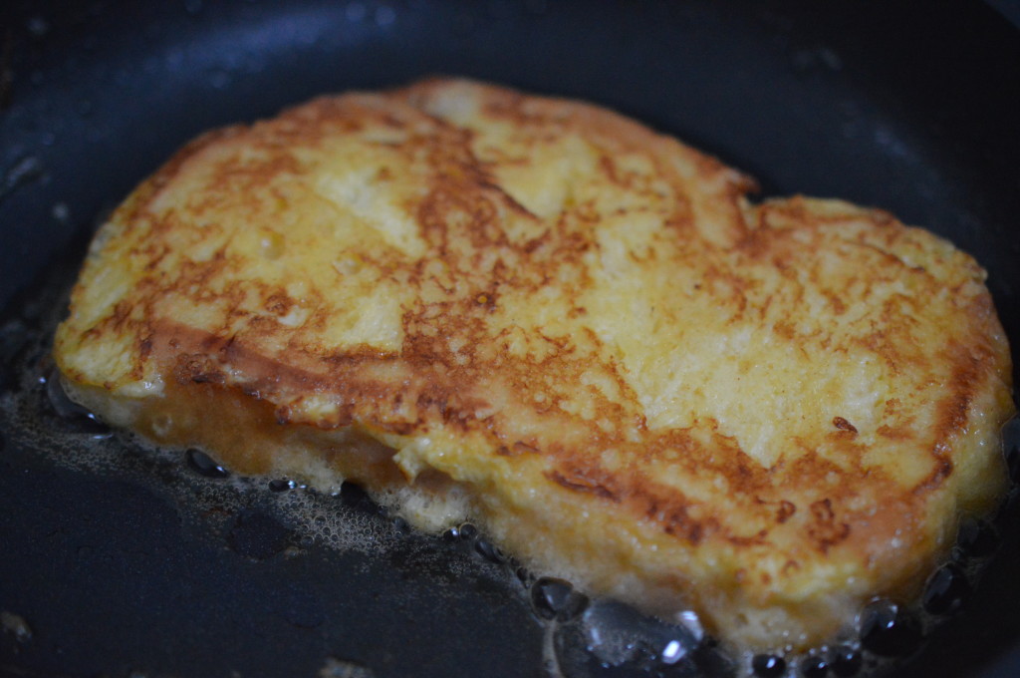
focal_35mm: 60
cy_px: 339
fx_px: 1698
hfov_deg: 33.4
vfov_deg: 22.6
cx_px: 510
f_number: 3
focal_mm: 40
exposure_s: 1/50
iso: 3200
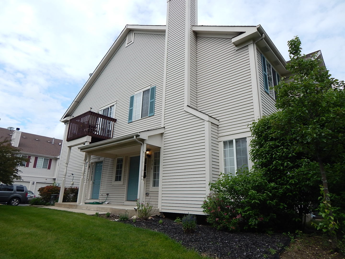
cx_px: 172
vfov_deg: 58.9
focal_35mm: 23
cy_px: 130
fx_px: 229
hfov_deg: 73.9
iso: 125
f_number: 6
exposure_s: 1/400
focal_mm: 4
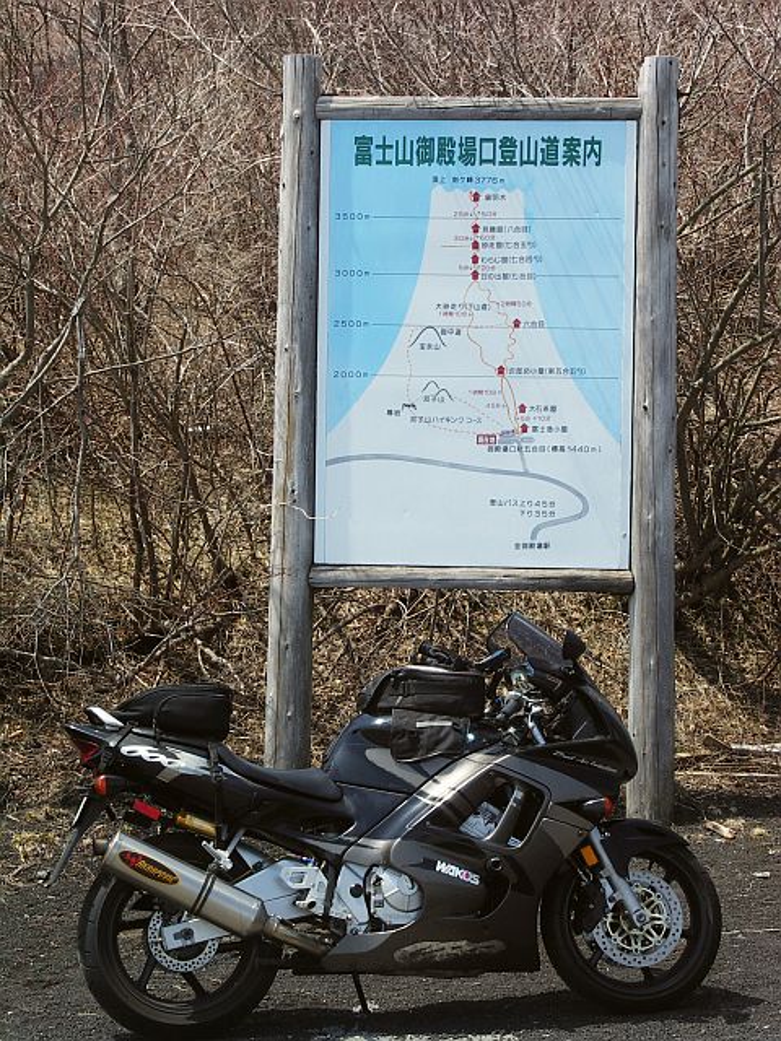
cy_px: 520
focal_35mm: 99
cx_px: 390
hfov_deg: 14.9
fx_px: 2978
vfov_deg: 19.8
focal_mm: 25.7
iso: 100
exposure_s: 1/80
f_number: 11
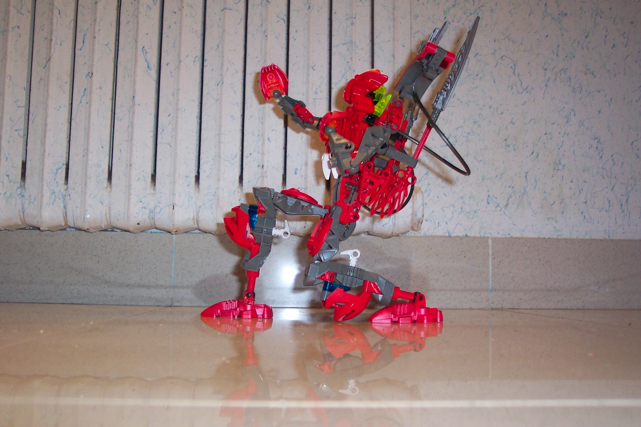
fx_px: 677
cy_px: 214
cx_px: 320
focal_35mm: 38
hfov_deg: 50.7
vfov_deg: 35.1
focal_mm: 8
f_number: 2.8
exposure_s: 1/30
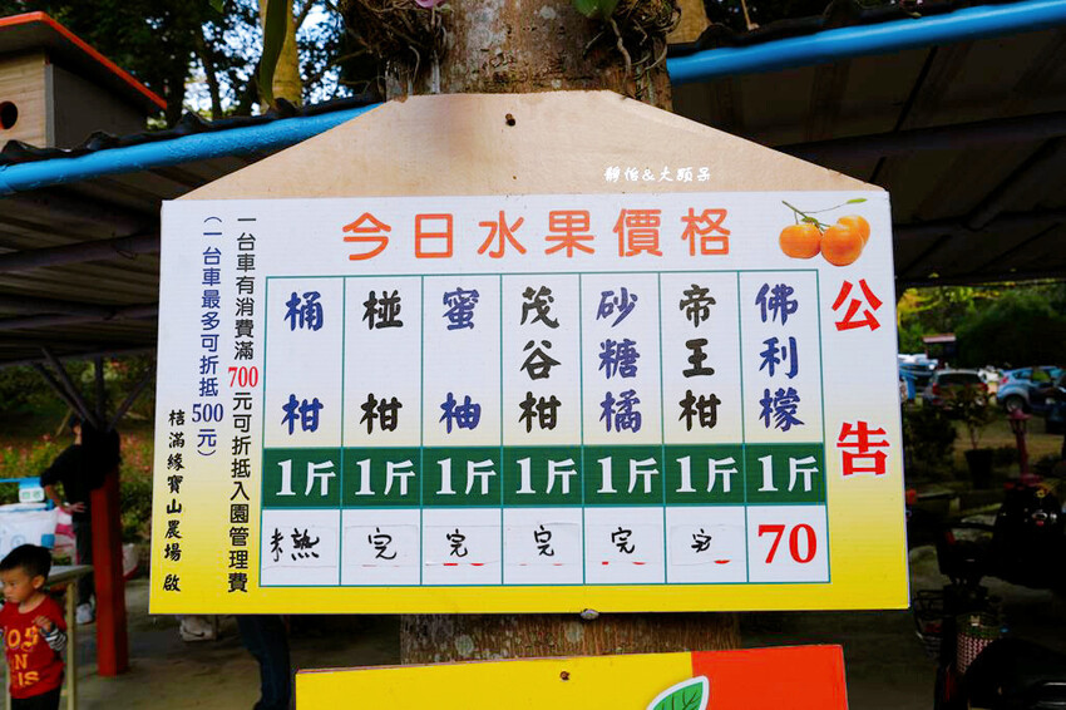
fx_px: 888
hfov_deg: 61.9
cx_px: 533
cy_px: 355
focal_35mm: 30
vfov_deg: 43.6
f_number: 8
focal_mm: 30
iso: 320
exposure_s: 1/200
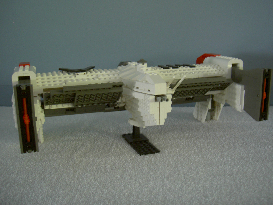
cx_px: 136
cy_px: 102
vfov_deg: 36.8
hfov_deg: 47.9
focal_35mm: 39
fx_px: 308
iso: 100
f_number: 2.8
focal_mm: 8
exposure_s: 1/8
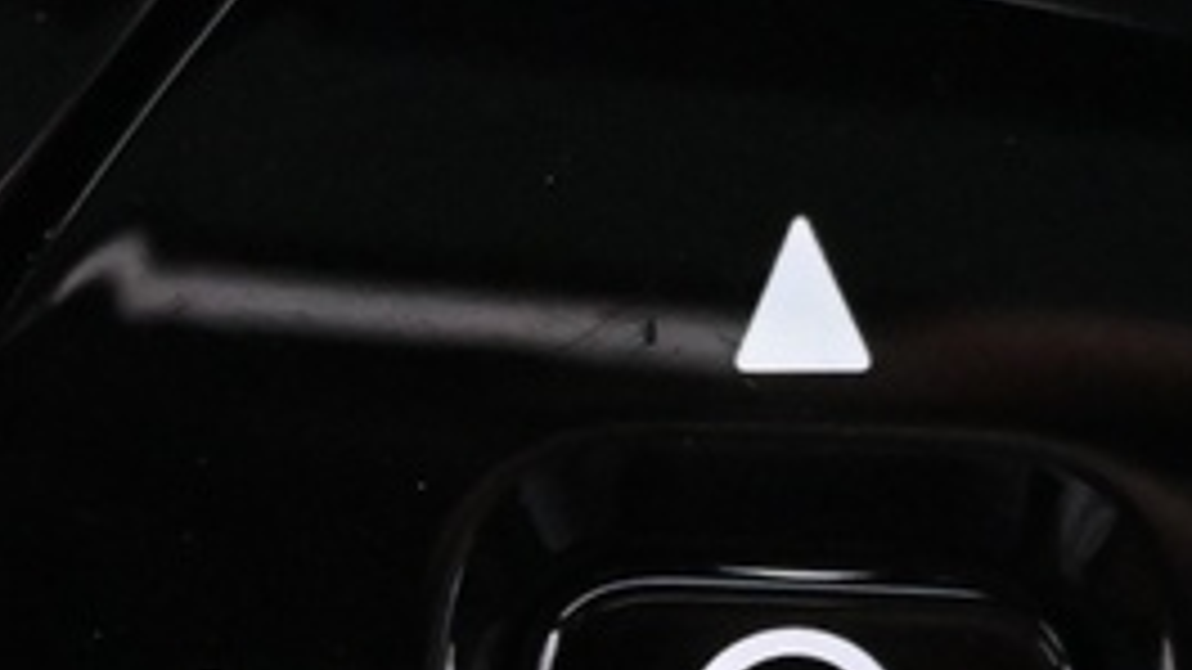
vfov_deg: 6.3
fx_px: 6068
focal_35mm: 192
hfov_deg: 11.2
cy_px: 764
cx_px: 148
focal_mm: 20
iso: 3600
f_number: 3.8
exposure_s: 1/30
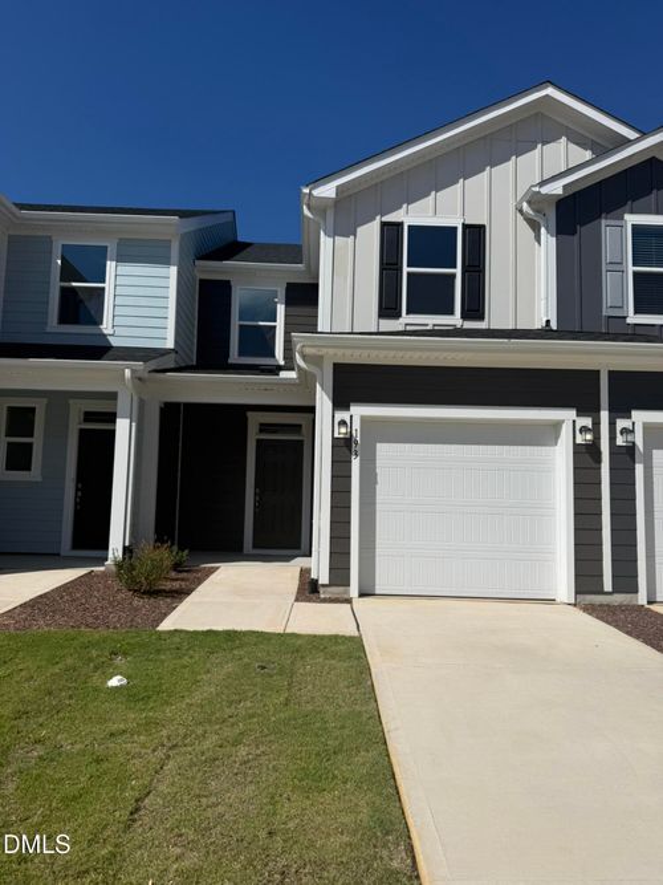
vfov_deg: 71.6
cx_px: 332
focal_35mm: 24
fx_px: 613
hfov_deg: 56.8
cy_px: 442
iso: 80
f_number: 1.78
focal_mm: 6.76
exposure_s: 1/11905
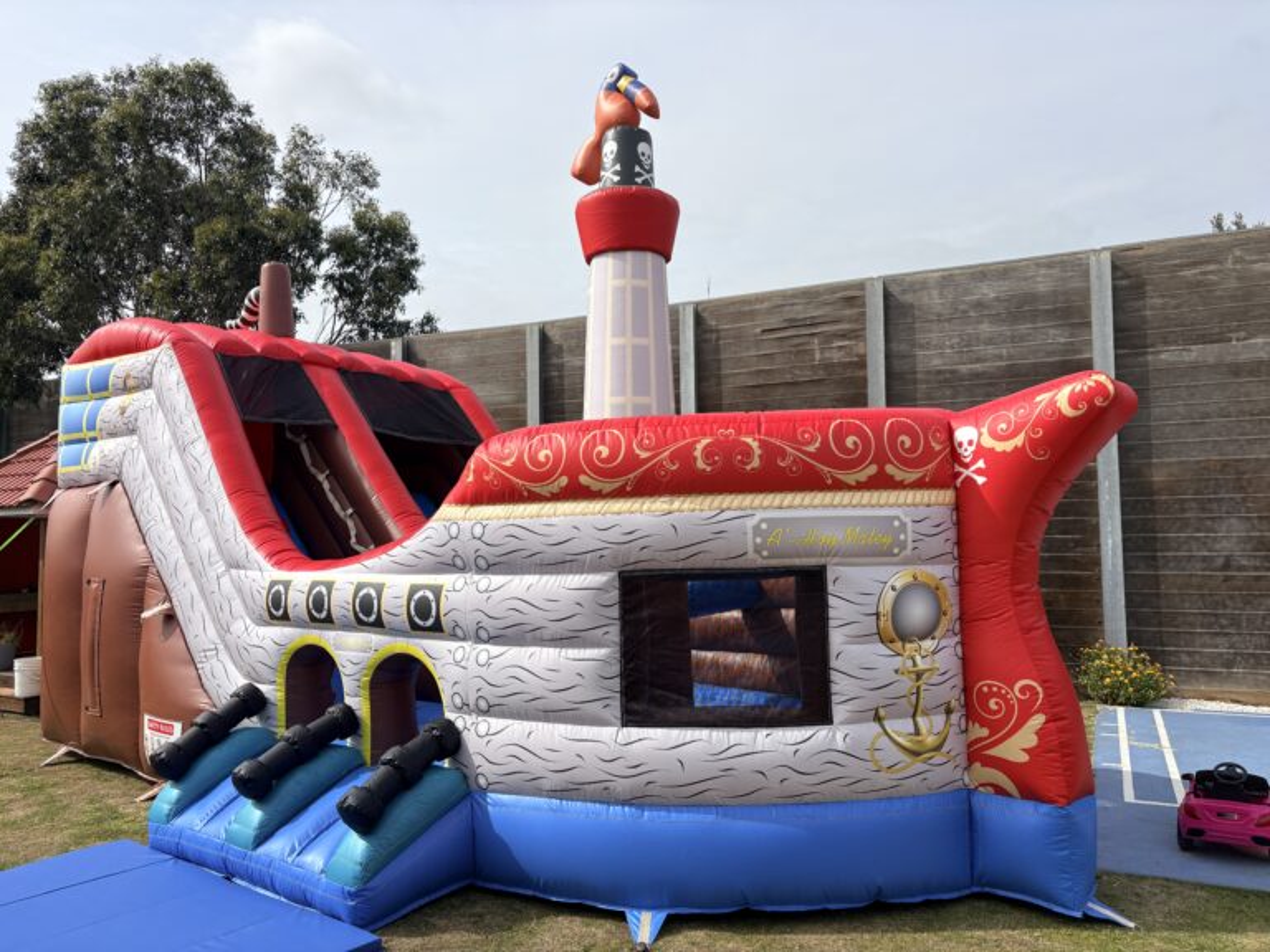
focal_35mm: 26
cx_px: 635
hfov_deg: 67.3
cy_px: 476
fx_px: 954
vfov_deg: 53.1
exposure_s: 1/4950
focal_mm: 5.96
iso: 50
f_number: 1.6
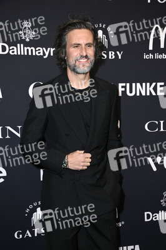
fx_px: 360
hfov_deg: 25.9
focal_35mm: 52
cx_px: 83
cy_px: 125
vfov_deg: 38.2
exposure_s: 1/250
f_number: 5.6
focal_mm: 52
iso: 500
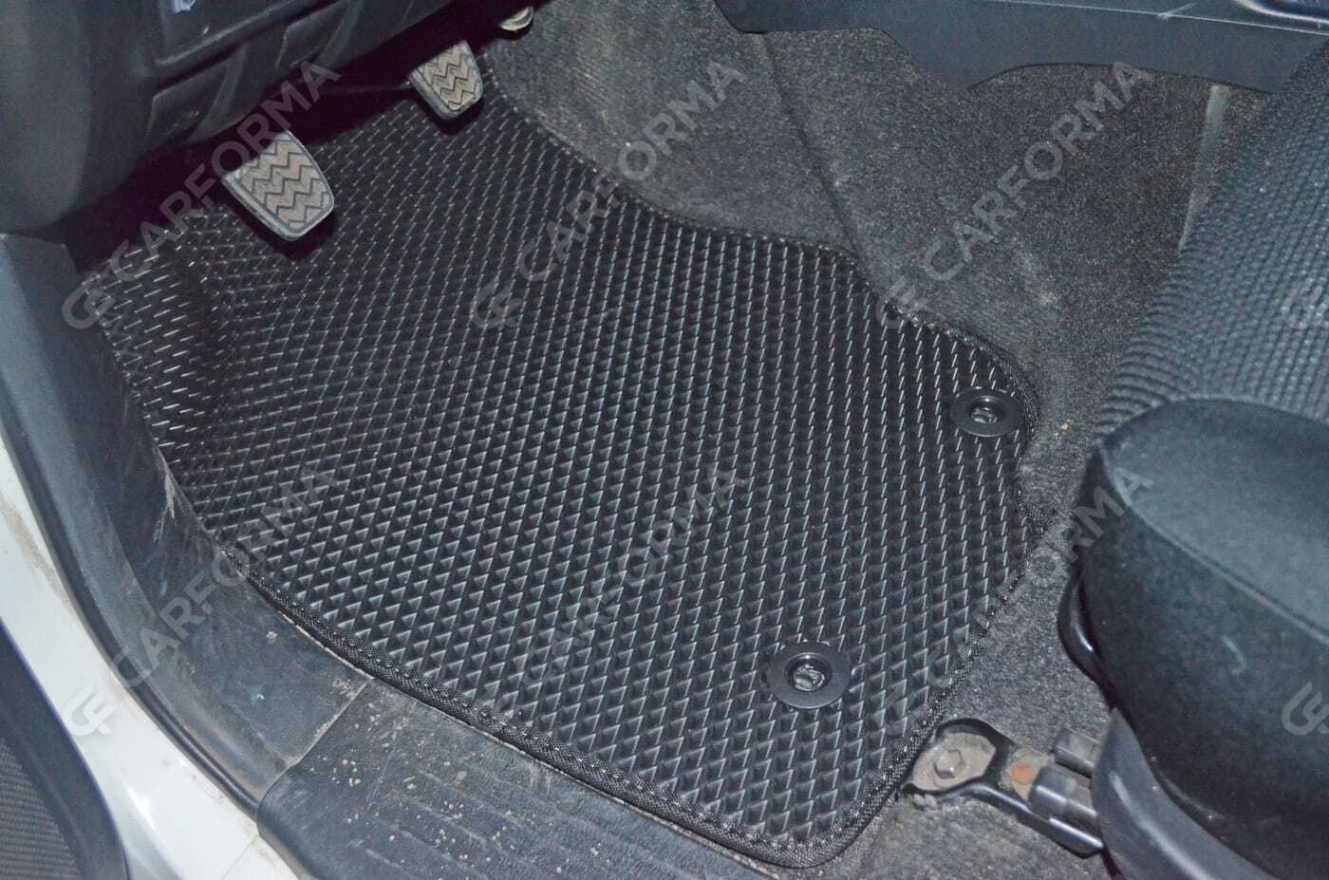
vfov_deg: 34.1
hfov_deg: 49.6
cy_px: 440
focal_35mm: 39
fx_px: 1437
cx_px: 664
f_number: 4.2
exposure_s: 1/60
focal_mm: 26
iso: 3200
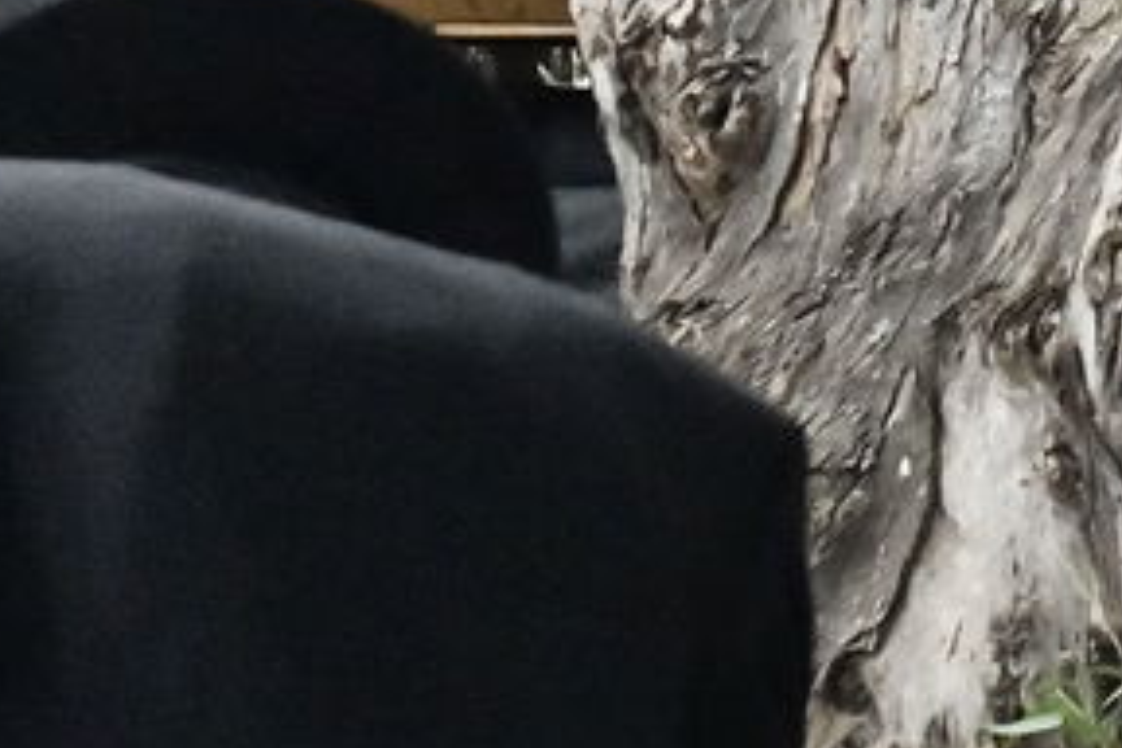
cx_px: 2353
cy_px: 111
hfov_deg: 10.6
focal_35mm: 175
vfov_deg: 7.8
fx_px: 5454
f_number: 5.6
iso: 8000
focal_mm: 36
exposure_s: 1/125
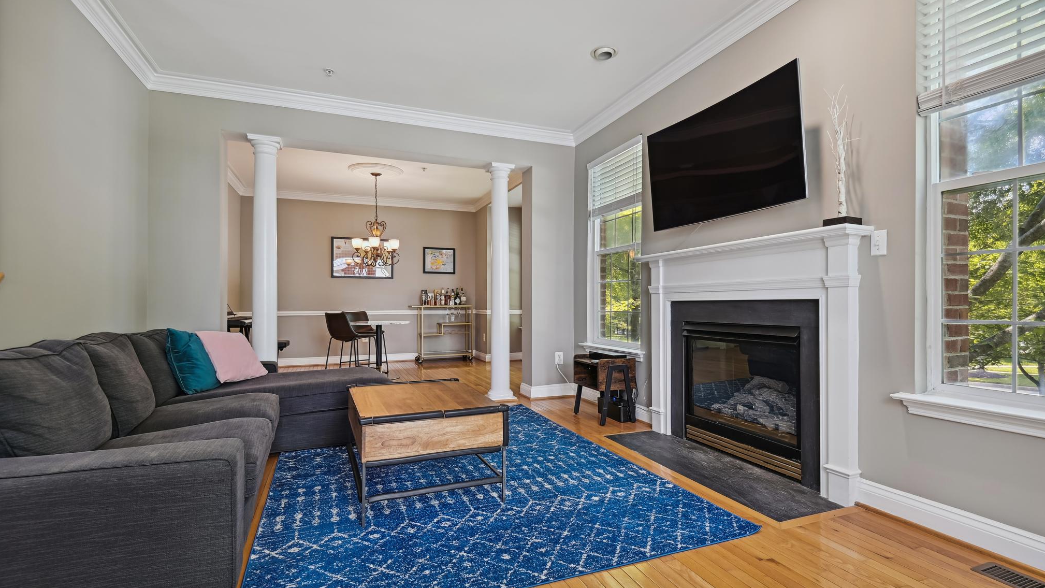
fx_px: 471
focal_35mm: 17
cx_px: 520
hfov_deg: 95.9
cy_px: 300
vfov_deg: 63.9
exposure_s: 1/5
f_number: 8
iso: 160
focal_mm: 16
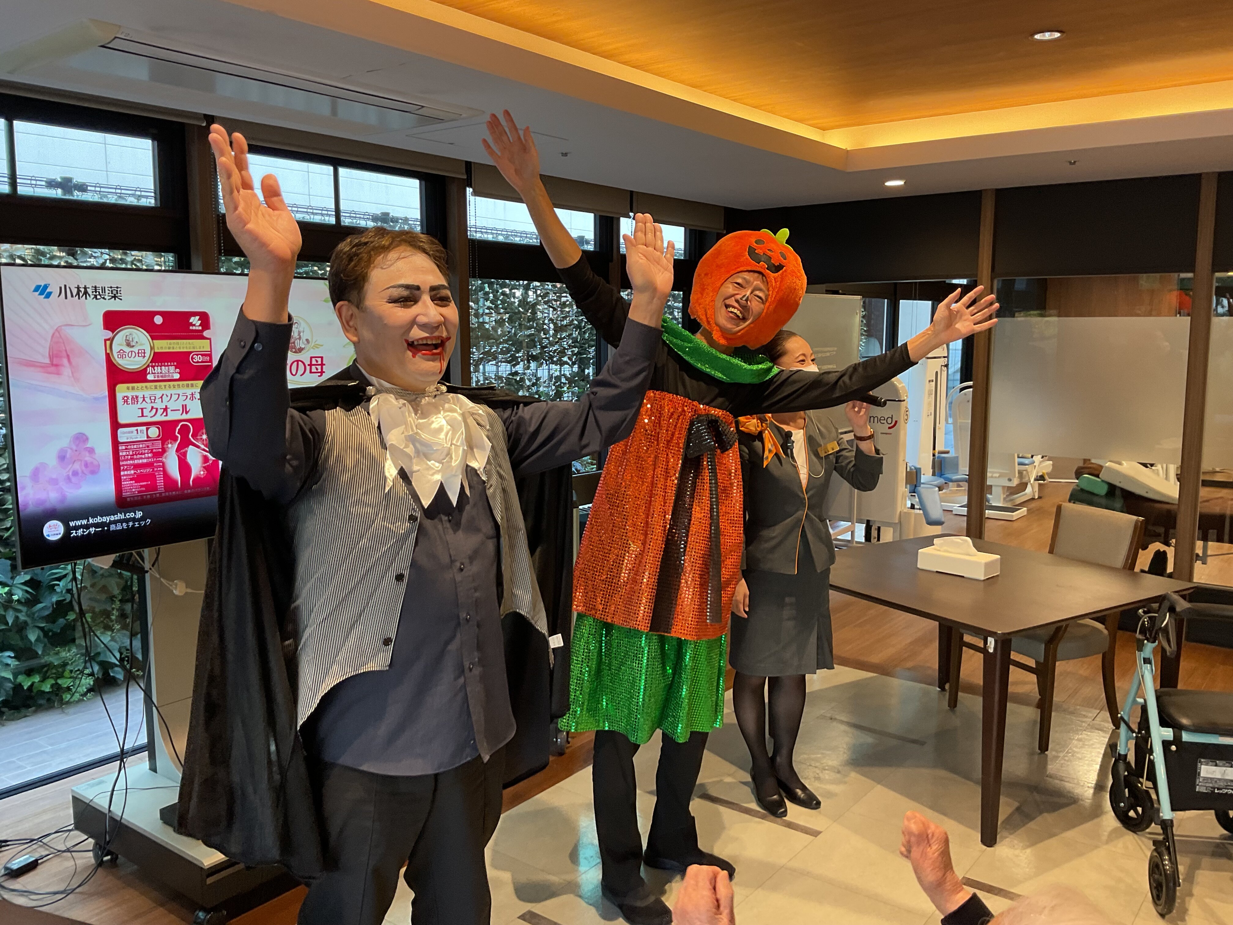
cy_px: 462
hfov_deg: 61.7
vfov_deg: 48.2
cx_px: 616
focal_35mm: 29
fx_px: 1033
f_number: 1.8
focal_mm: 3
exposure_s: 1/50
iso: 50
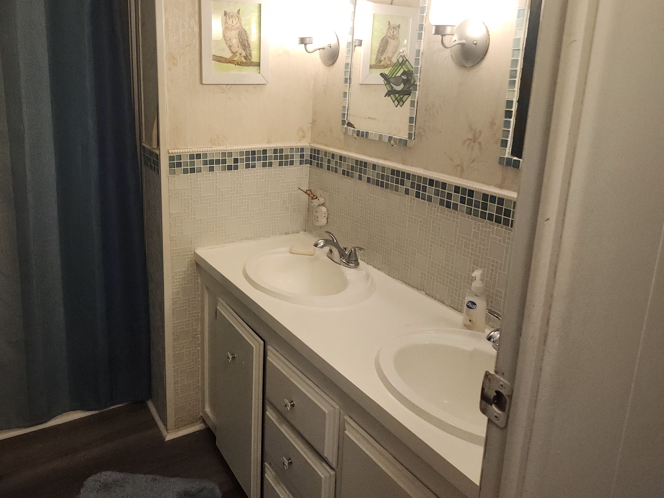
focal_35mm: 28
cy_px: 204
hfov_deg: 63.0
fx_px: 537
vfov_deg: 49.5
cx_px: 272
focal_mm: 5.54
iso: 640
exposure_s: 1/120
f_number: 1.8
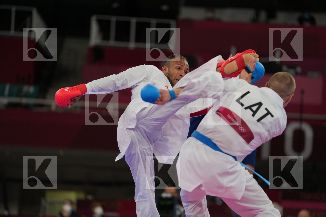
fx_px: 1612
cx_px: 163
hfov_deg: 11.5
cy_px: 108
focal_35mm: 178
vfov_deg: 7.7
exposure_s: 1/1000
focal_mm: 178
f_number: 2.8
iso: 500
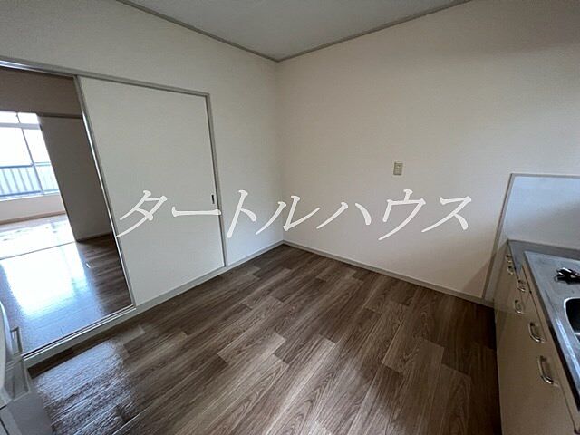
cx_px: 290
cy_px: 218
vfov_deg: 89.9
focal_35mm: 13
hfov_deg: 106.2
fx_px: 218
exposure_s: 1/60
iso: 160
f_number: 1.8
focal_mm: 1.57
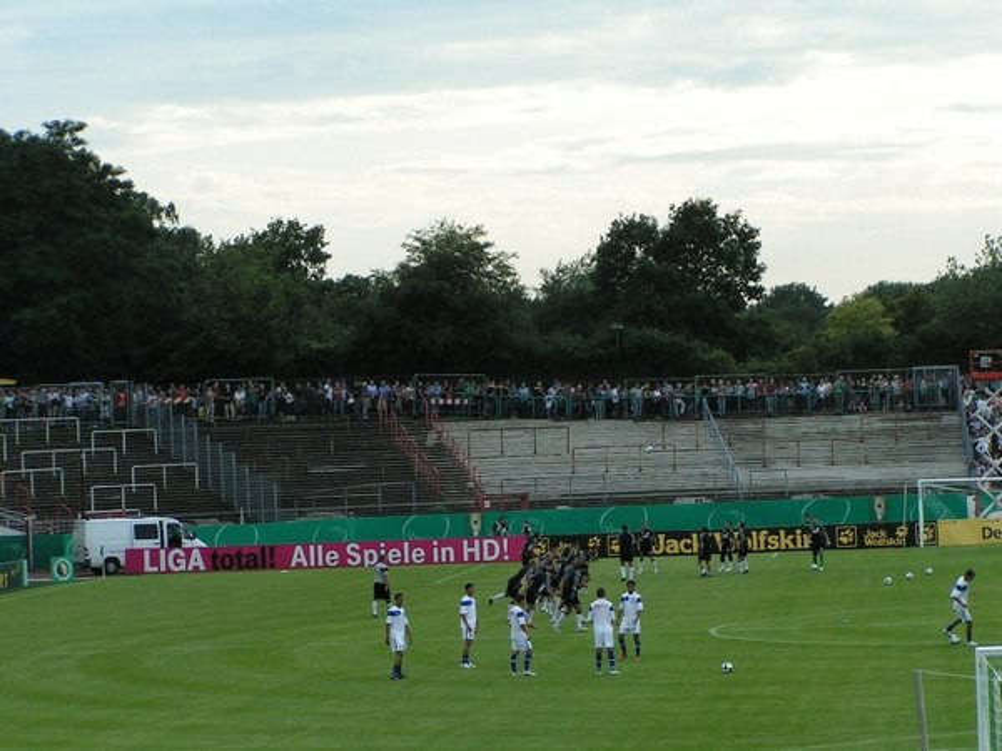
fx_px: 3618
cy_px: 376
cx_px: 501
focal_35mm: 125
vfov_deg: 11.9
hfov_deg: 15.8
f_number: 5
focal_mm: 19.1
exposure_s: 1/200
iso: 50
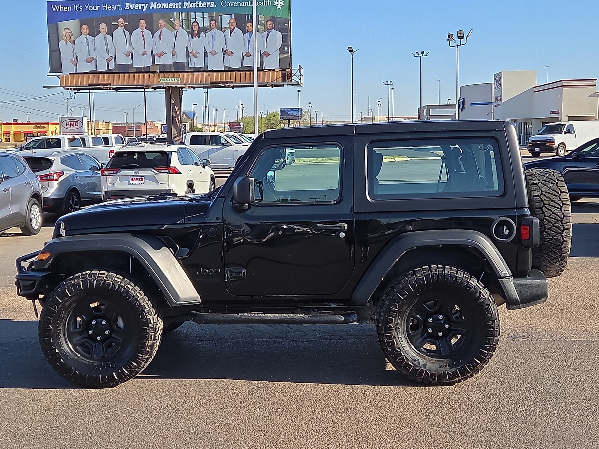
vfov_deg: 30.9
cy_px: 224
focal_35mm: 47
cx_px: 300
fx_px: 813
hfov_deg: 40.4
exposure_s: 1/1111
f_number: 1.8
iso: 25
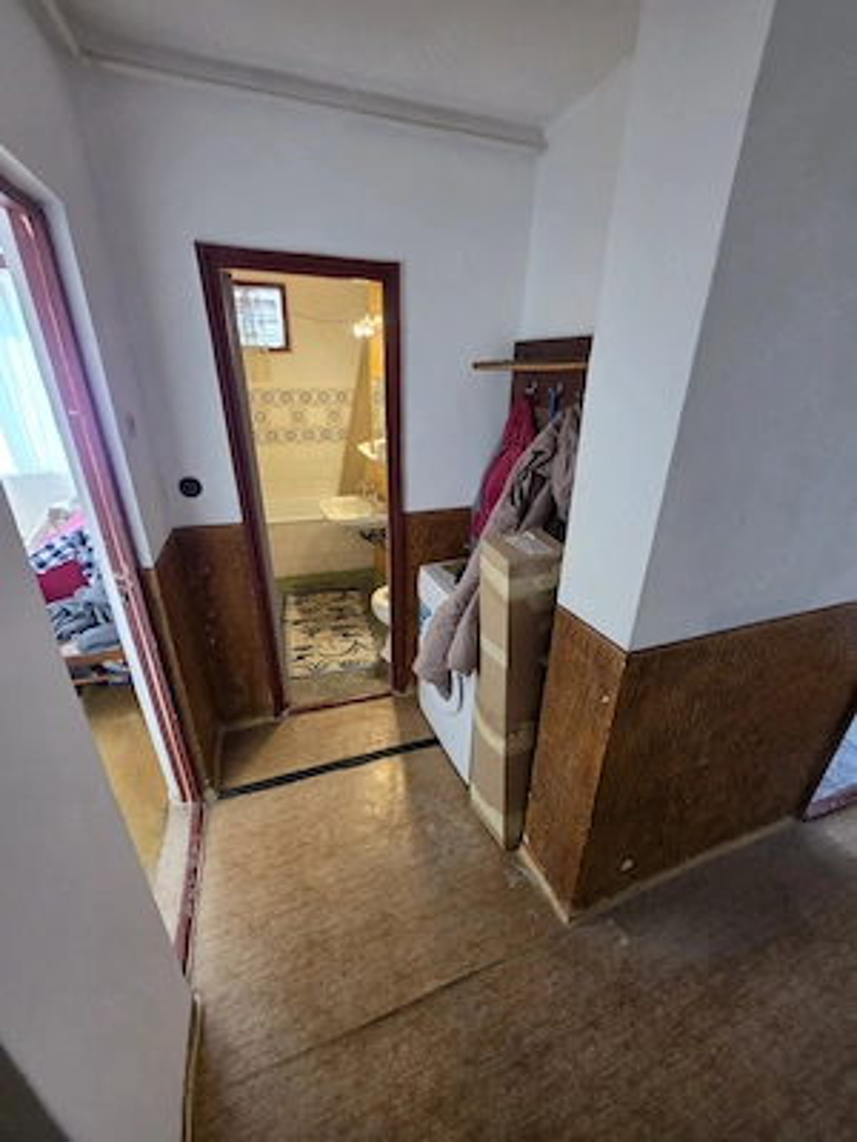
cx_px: 428
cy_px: 571
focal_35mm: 13
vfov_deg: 106.2
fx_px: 429
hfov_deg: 89.9
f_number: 1.9
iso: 200
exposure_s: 1/50.3
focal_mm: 2.2
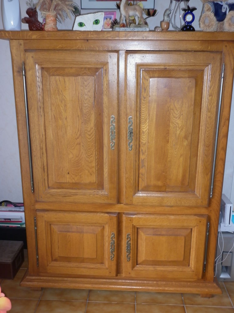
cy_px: 156
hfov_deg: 39.7
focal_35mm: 36
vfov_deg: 51.4
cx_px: 117
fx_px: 324
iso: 100
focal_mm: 6.5
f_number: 3.1
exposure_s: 1/40
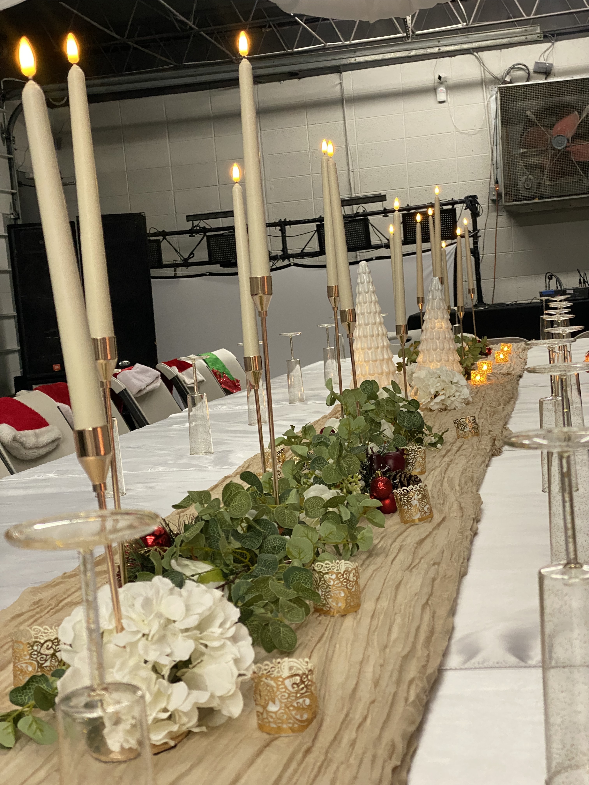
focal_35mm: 52
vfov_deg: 36.8
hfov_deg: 28.0
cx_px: 294
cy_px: 392
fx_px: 1180
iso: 200
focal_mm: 6
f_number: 2
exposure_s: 1/60
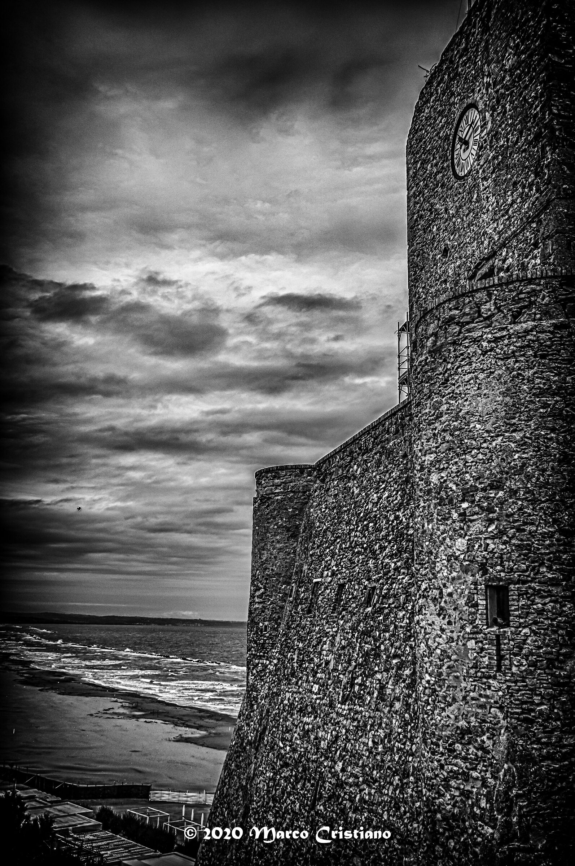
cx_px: 288
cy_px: 433
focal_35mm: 36
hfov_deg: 36.8
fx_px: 865
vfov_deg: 53.2
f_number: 4.5
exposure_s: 1/500
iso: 100
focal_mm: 24
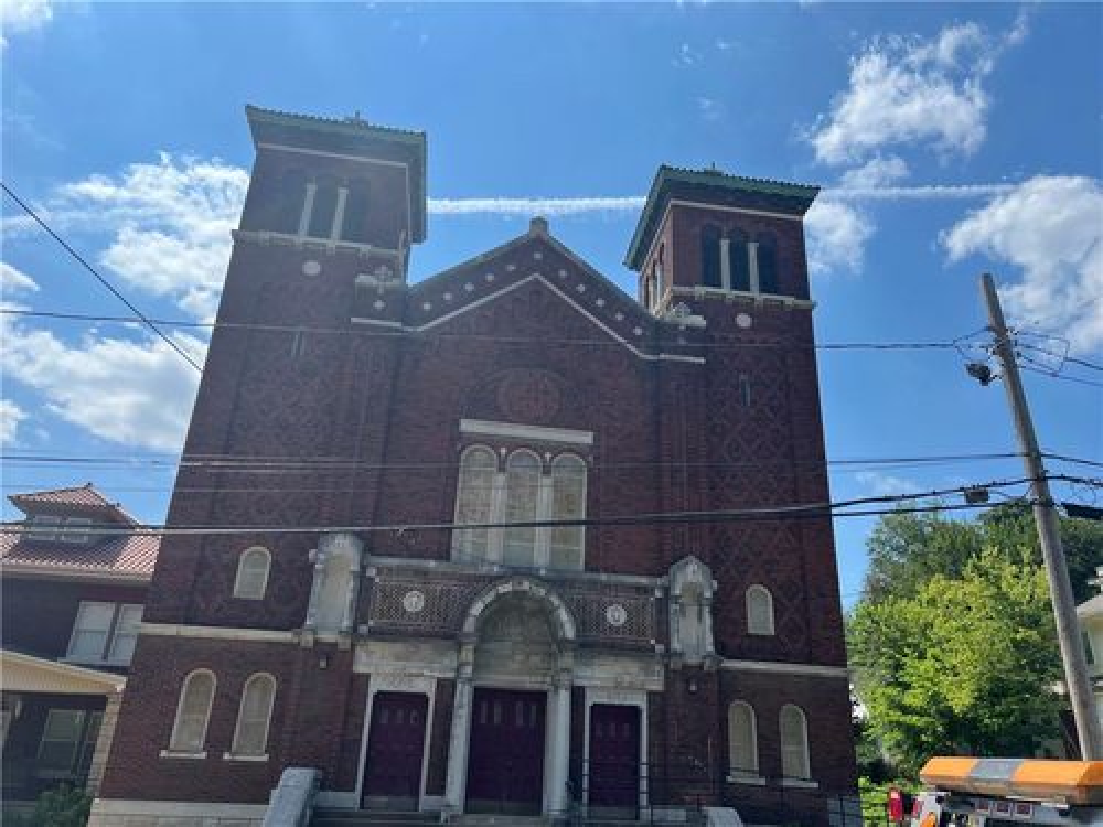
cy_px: 414
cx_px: 552
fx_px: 828
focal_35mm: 26
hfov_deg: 67.3
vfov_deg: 53.1
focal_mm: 5.7
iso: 50
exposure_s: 1/5076
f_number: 1.5
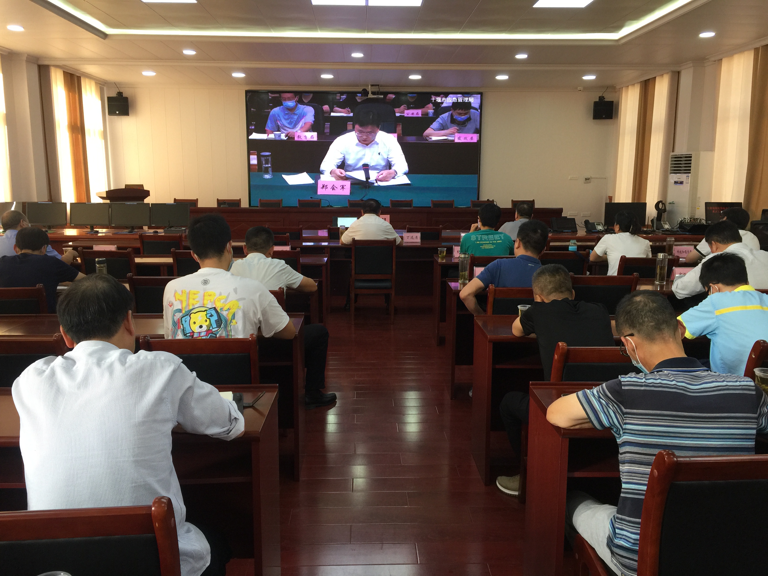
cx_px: 384
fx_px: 643
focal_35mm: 29
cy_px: 288
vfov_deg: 48.2
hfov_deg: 61.7
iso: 40
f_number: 2.2
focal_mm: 4.15
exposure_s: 1/33
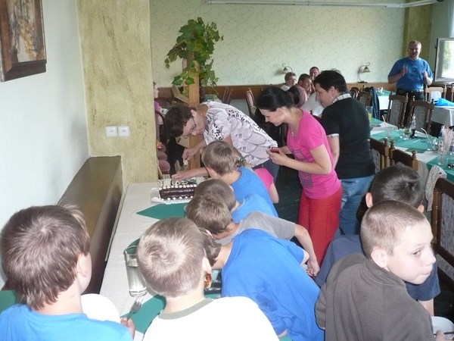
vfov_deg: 40.7
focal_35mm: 35
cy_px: 170
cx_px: 227
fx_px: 459
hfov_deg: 52.6
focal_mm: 5.8
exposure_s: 1/30
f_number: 2.8
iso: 400
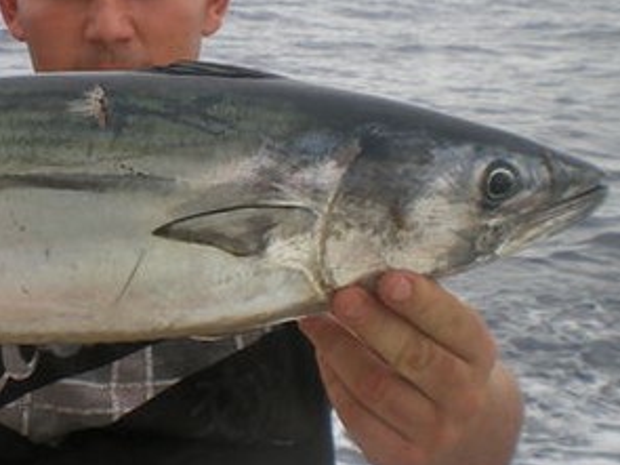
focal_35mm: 77
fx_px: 1379
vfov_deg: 19.1
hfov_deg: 24.6
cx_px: 55
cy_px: 173
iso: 50
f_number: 4.6
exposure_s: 1/200
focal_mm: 6.3
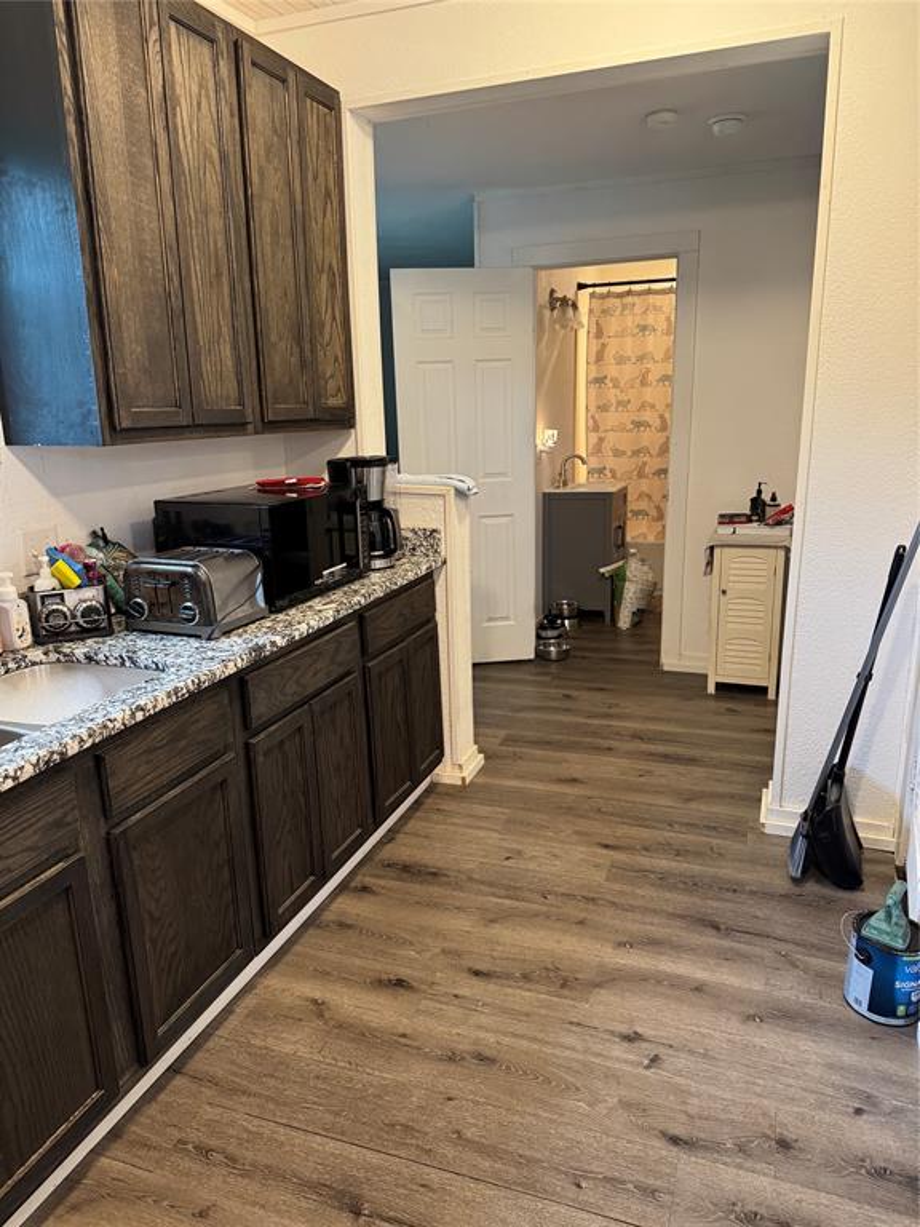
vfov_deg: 71.6
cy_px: 614
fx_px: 850
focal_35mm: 24
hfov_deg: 56.8
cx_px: 460
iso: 320
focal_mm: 6.76
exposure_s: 1/60
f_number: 1.78
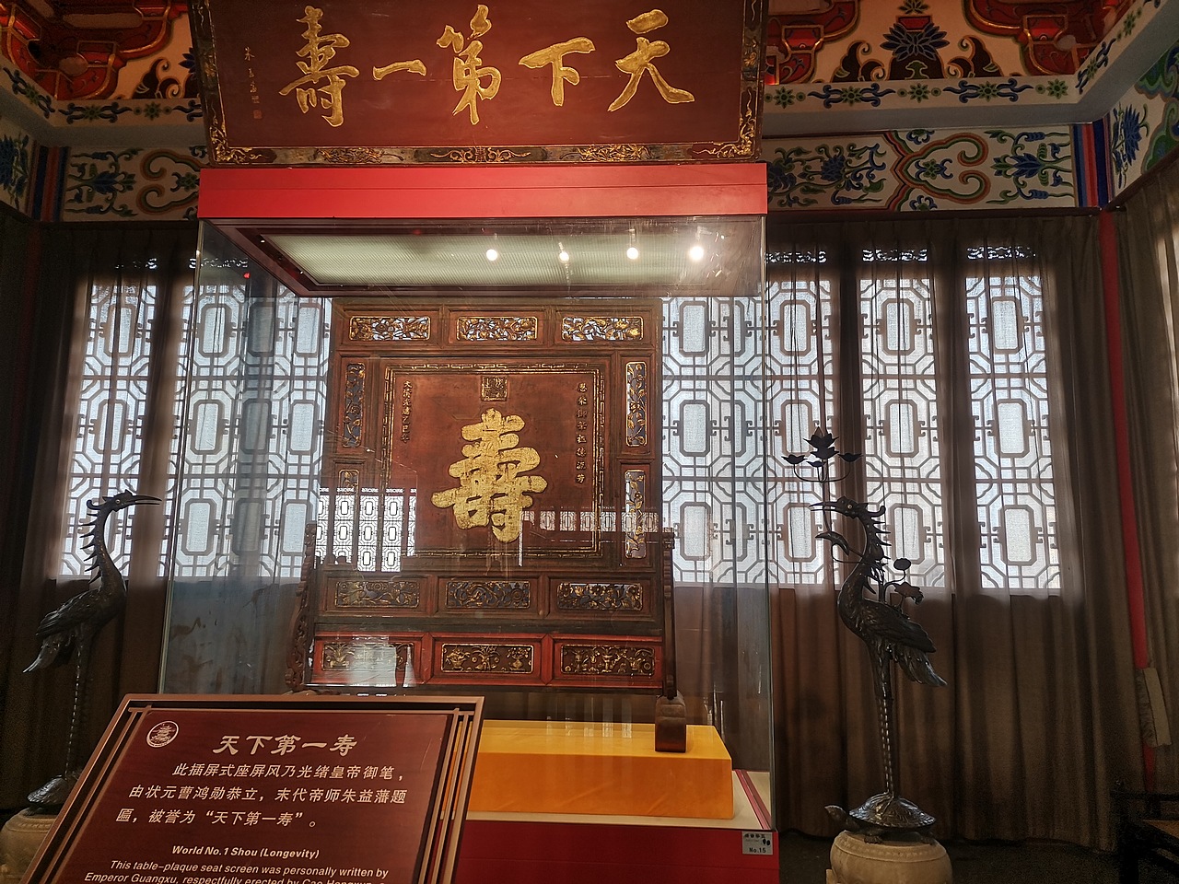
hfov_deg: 67.3
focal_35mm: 26
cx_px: 590
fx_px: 886
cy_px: 442
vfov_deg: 53.1
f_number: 1.8
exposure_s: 1/99.9
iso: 64
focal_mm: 5.5
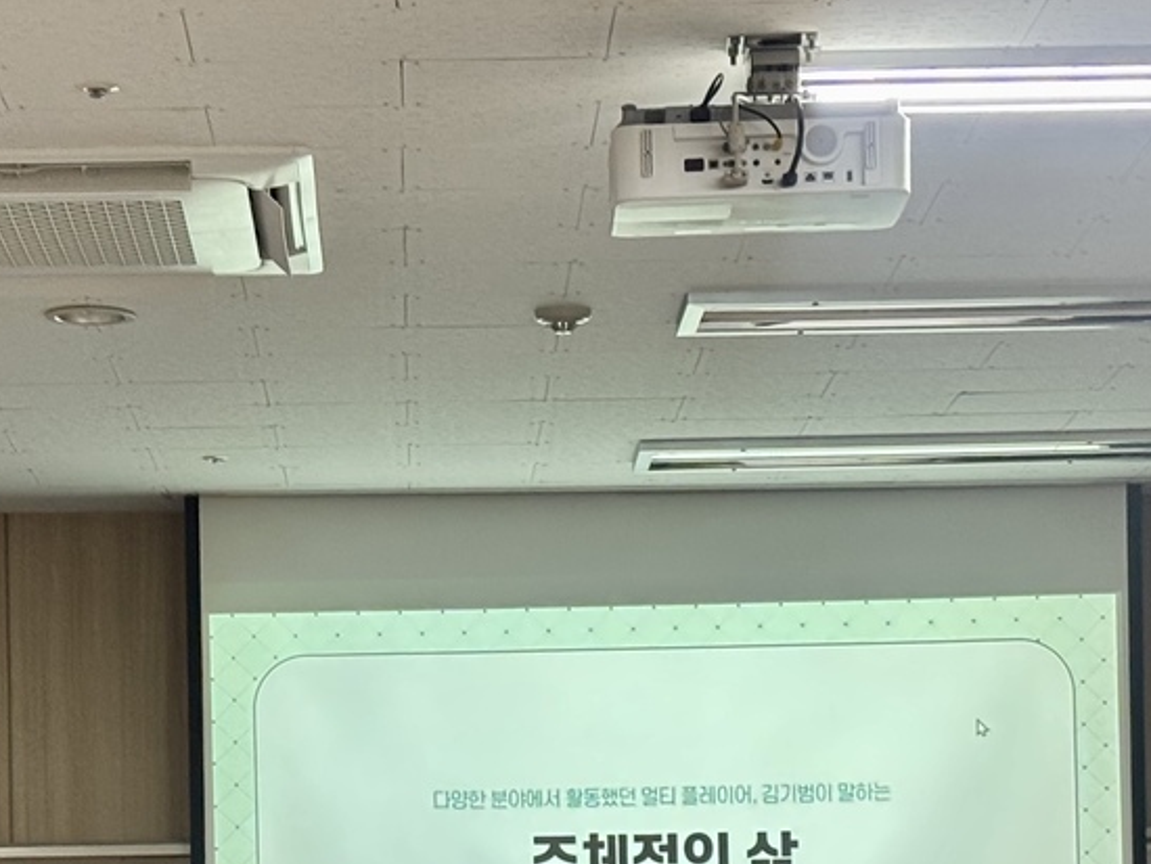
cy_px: 996
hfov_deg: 16.3
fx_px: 4025
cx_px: 504
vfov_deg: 12.0
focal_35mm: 121
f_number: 1.6
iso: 125
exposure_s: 1/60
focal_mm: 5.96
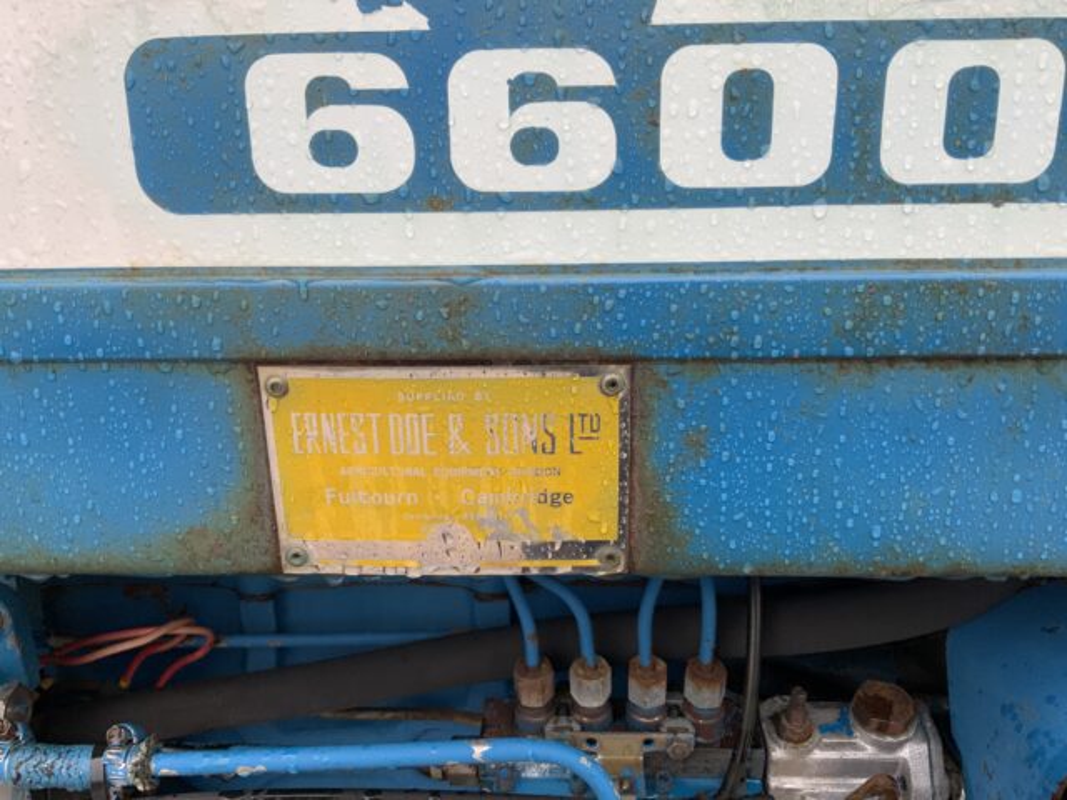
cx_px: 534
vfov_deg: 48.2
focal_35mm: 29
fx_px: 894
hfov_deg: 61.7
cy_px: 400
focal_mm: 3
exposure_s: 1/122
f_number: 1.8
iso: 40
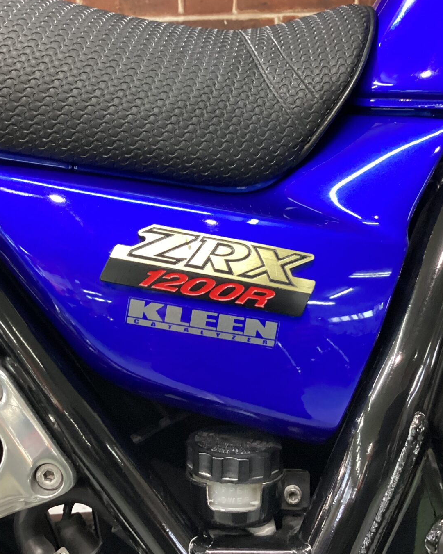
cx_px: 205
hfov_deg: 34.9
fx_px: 705
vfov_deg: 42.9
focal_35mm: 43
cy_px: 263
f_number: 2.4
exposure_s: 1/40
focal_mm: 3.3
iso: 320
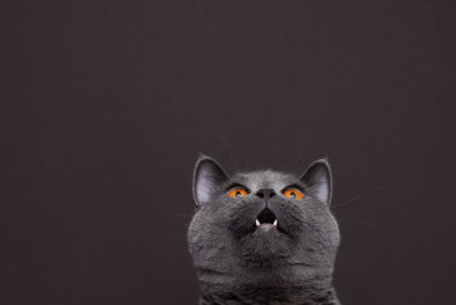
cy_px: 237
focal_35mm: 230
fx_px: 2914
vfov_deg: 6.0
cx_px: 214
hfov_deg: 8.9
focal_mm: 138
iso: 125
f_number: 10
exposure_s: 1/200
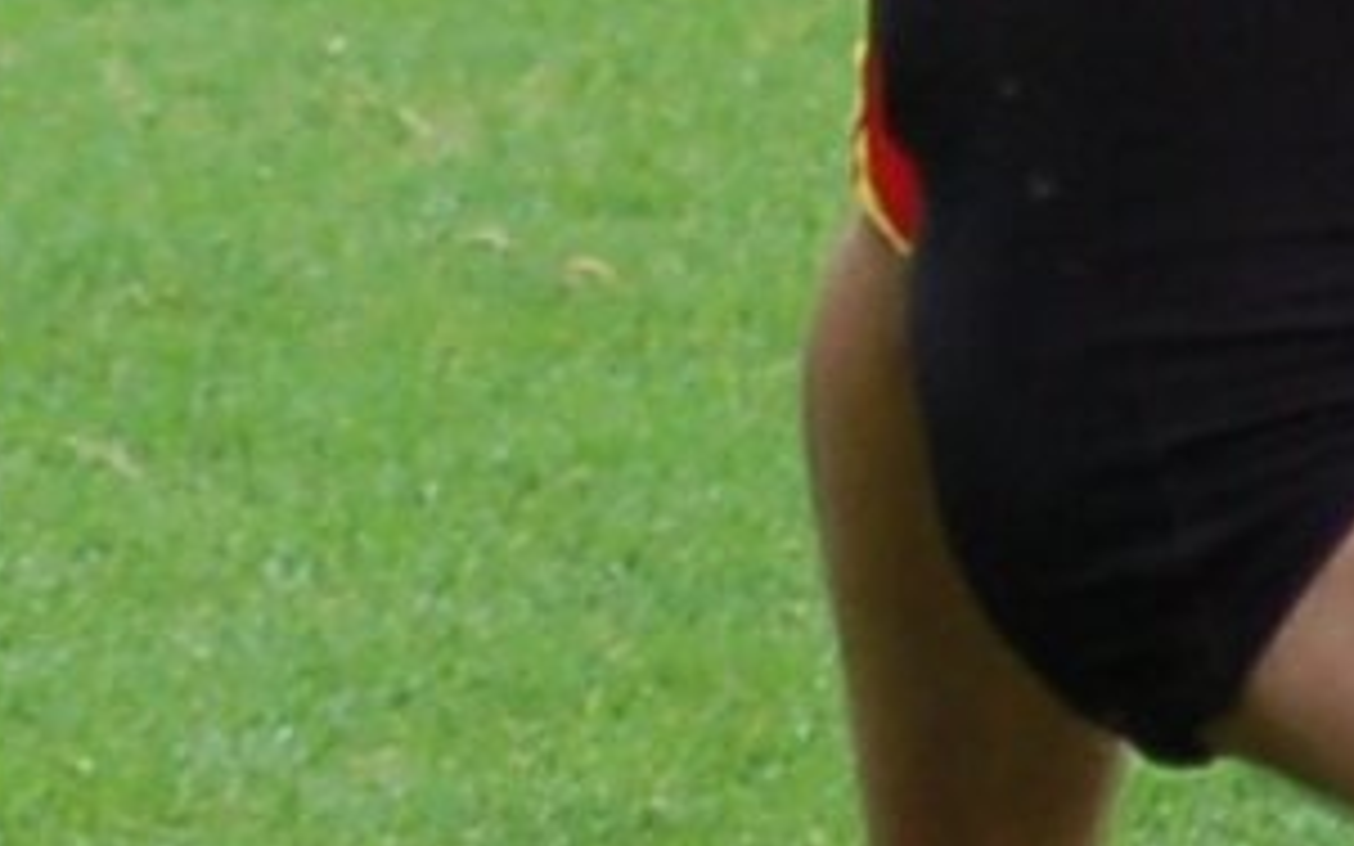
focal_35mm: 1508
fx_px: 55626
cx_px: -1237
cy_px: -1413
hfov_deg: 1.4
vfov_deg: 0.9
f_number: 4.5
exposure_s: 1/1000
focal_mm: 135
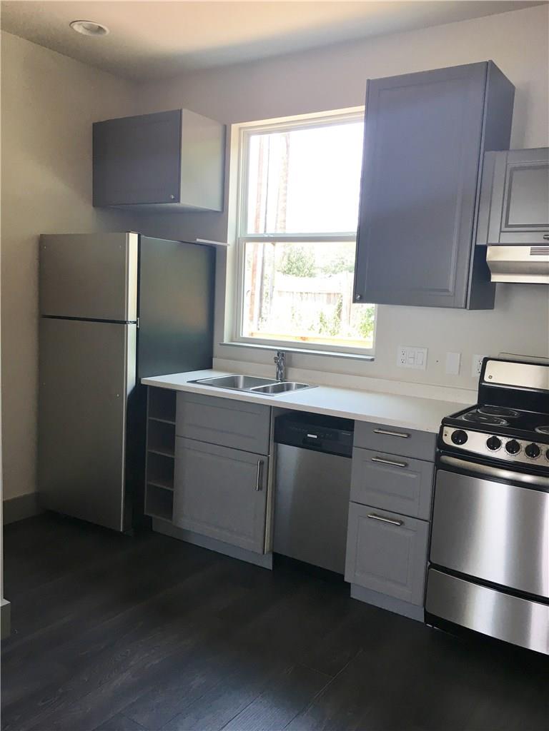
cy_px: 366
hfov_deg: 48.2
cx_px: 274
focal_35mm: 29
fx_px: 613
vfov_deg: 61.7
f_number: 2.2
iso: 25
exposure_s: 1/30
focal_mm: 4.15
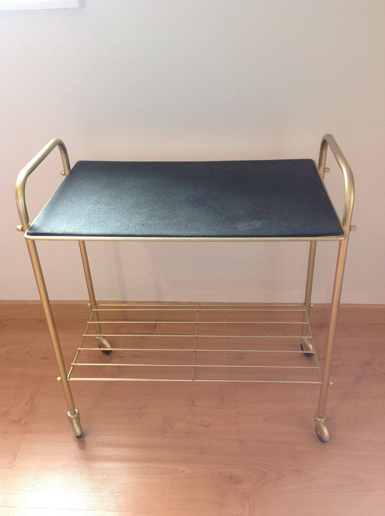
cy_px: 258
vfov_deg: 52.7
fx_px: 520
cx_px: 192
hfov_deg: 40.6
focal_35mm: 35
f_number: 2.4
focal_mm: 4.28
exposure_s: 1/15
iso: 80
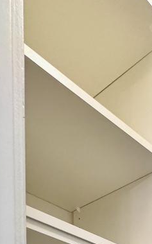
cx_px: 238
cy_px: 406
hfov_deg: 21.1
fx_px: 332
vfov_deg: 24.7
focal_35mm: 50
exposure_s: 1/60
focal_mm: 2.22
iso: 320
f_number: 2.2
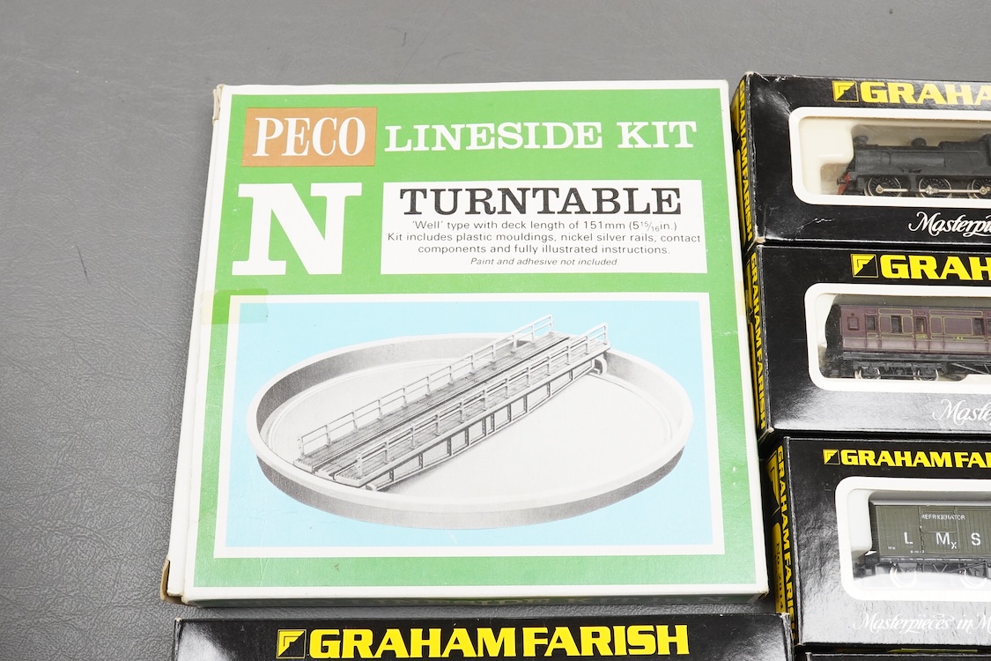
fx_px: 1239
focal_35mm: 45
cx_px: 496
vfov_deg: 29.9
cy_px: 330
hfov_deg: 43.6
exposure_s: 1/80
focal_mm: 30
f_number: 14
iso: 2500
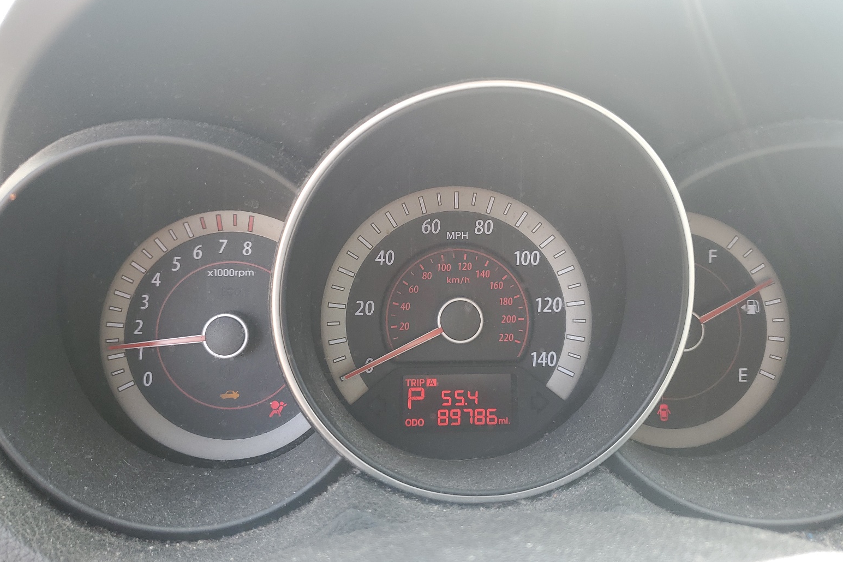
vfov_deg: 46.4
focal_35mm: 28
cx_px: 435
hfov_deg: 65.5
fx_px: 656
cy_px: 280
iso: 50
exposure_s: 1/154
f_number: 1.5
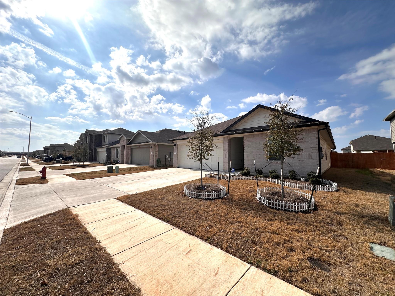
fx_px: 160
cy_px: 148
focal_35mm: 14
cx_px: 198
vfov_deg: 85.7
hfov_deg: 102.1
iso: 50
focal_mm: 2.22
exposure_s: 1/5556
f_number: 2.2
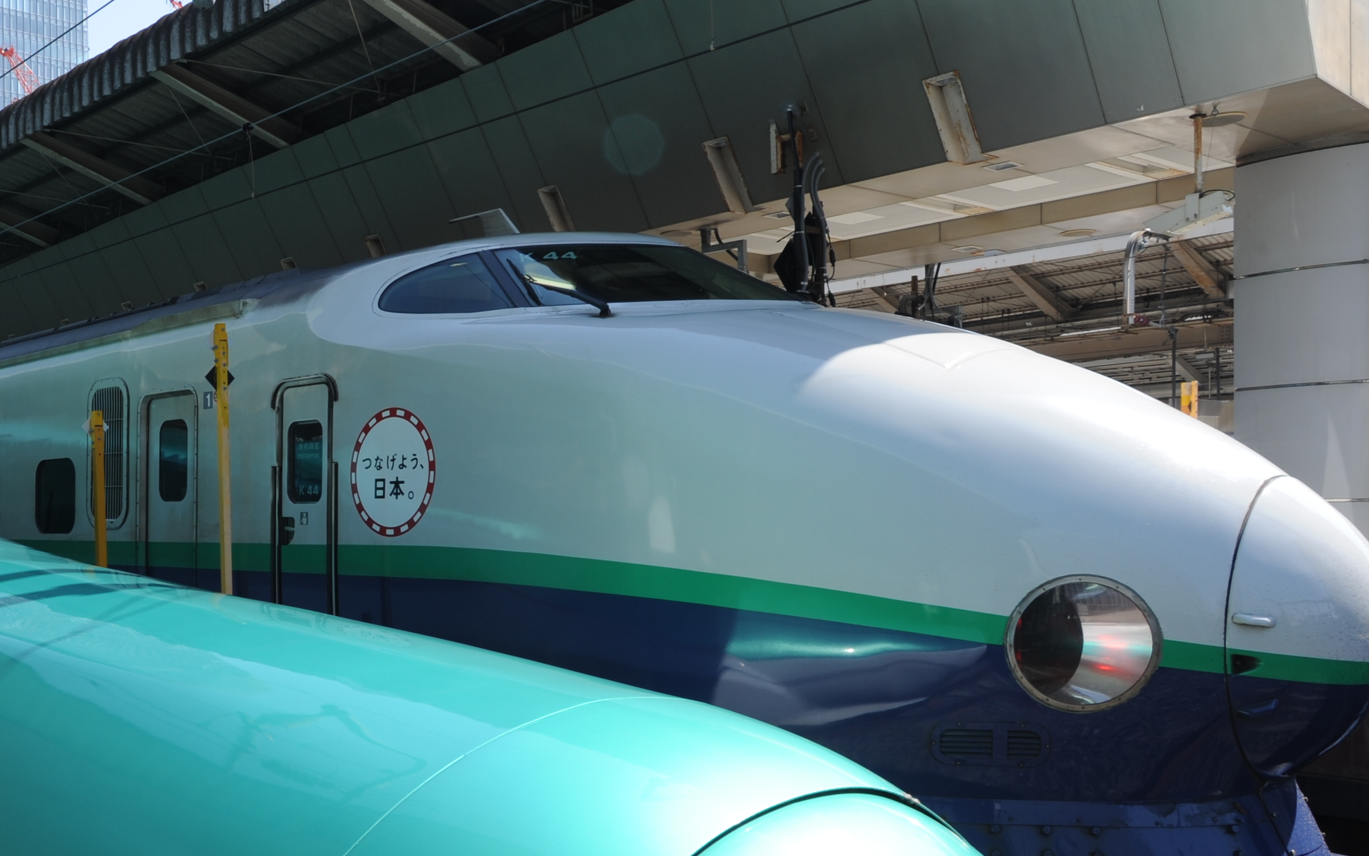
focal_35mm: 36
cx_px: 318
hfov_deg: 51.4
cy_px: 545
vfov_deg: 35.1
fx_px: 1343
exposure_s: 1/100
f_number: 11
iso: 200
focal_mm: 20
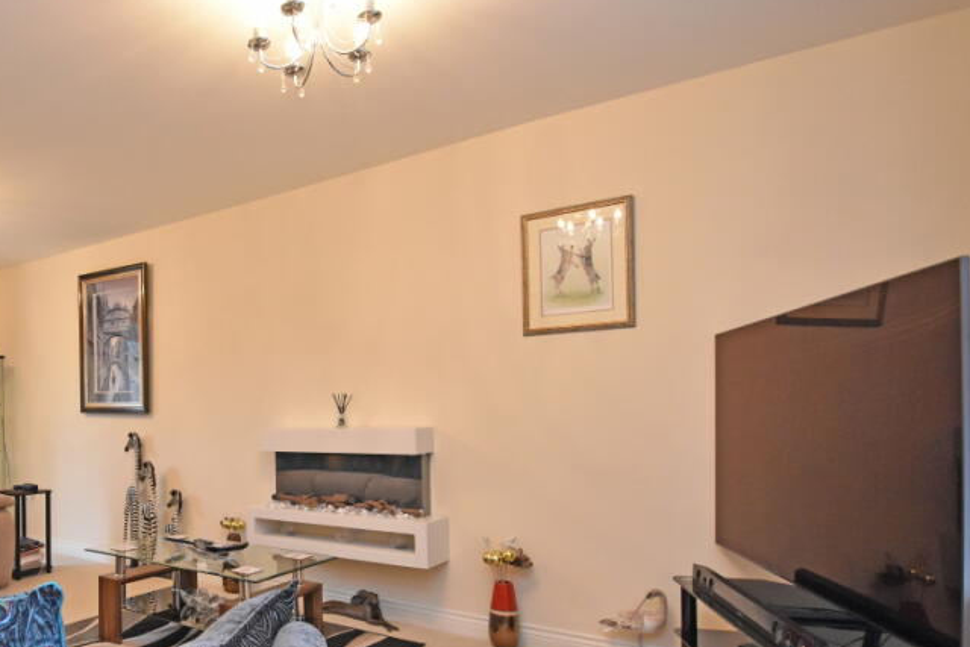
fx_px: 647
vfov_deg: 52.5
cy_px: 411
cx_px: 232
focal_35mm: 24
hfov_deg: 68.5
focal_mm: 10
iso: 1600
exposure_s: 1/125
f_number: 4
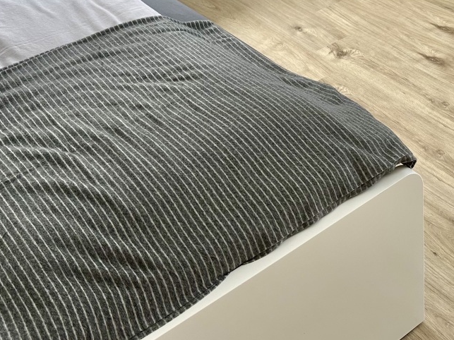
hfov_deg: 33.8
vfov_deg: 24.4
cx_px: 330
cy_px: -30
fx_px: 734
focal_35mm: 56
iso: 80
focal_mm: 6.86
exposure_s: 1/198
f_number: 1.78
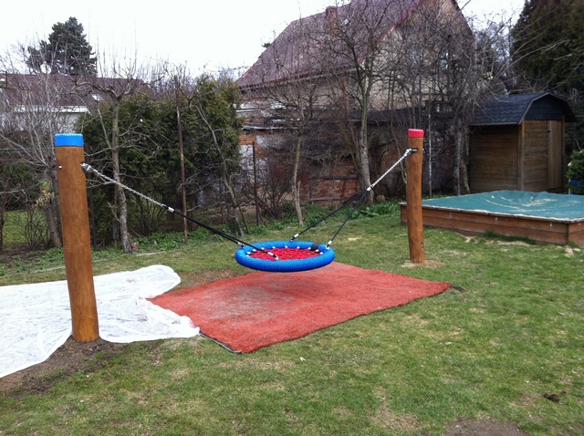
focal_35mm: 35
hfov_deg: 52.7
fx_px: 590
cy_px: 218
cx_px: 292
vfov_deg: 40.6
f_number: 2.8
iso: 80
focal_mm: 3.85
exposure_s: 1/539
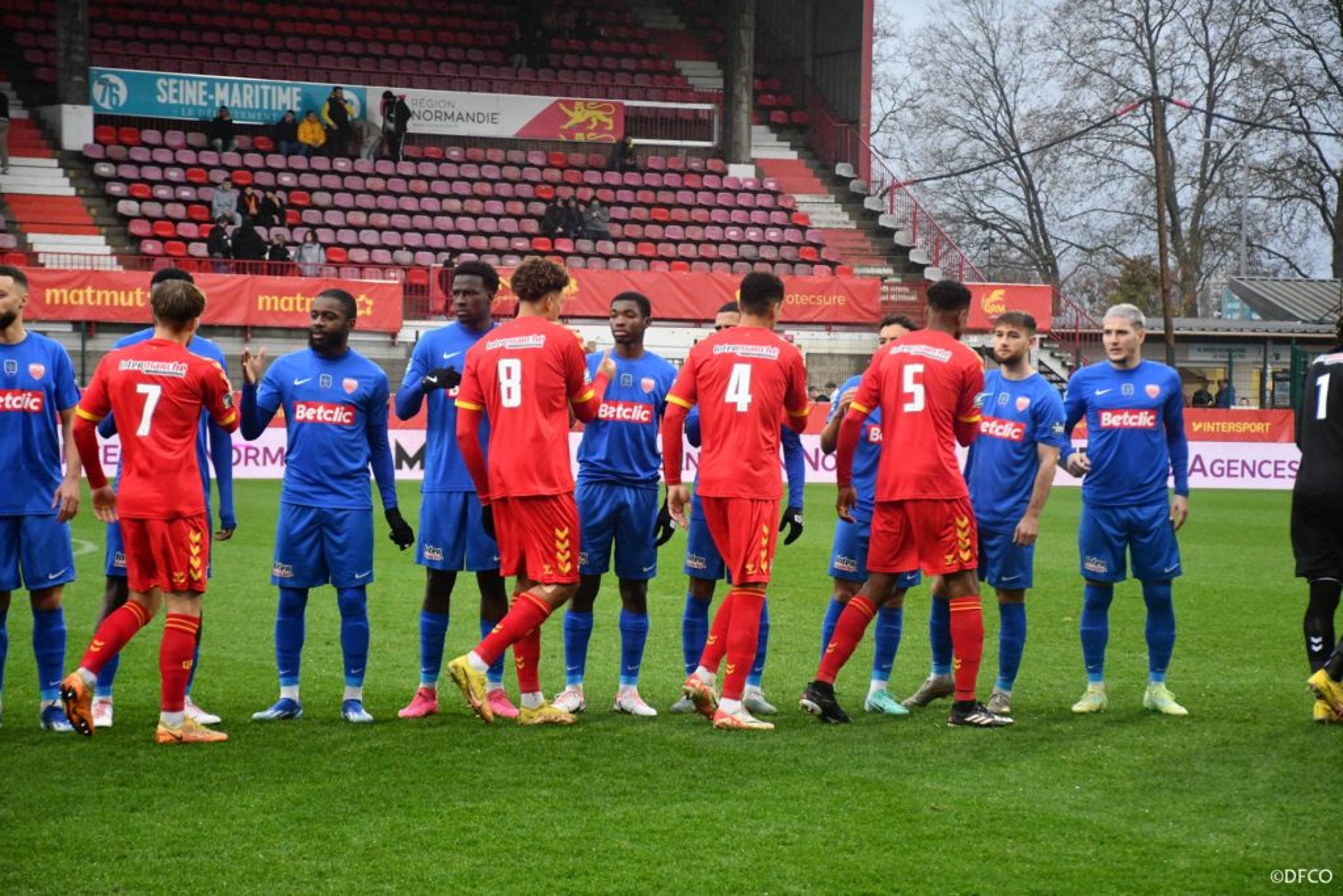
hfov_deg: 17.1
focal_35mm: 120
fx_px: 4477
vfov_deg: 11.4
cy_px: 448
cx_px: 672
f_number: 5.3
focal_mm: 80
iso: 1800
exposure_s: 1/500
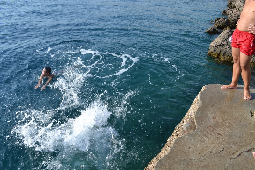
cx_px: 128
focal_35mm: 27
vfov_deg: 48.0
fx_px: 191
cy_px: 85
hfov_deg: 67.4
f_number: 6.3
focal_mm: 18
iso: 100
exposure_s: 1/160
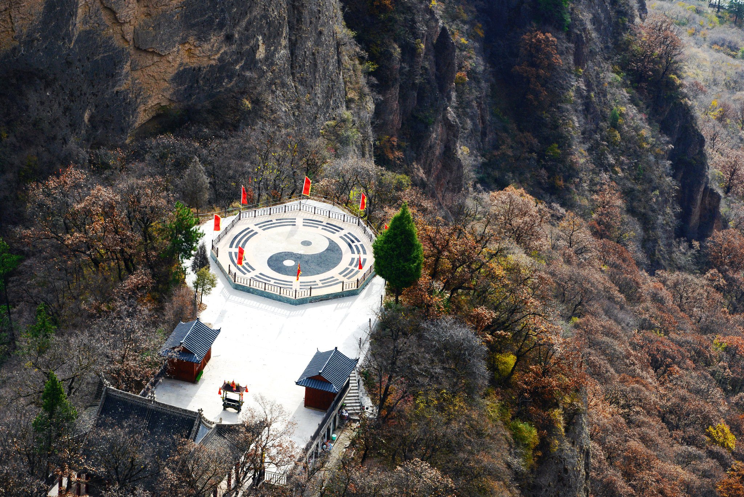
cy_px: 248
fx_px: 3308
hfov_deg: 12.8
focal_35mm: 160
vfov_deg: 8.6
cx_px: 372
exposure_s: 1/400
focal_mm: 160
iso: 200
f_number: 9
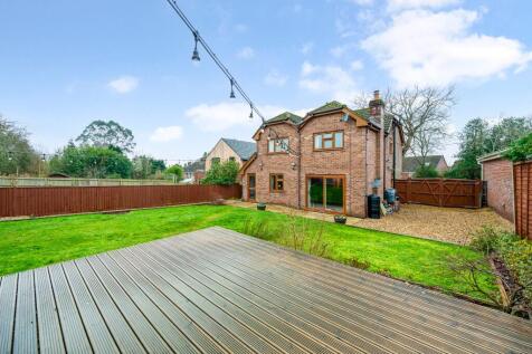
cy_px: 177
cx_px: 266
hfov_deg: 104.3
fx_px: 207
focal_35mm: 14
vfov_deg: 81.2
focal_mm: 14
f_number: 5.6
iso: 250
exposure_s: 1/60
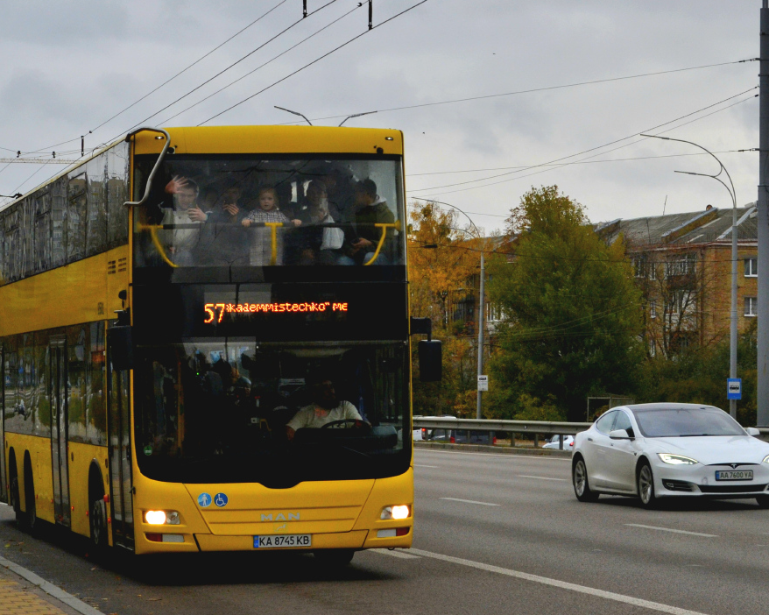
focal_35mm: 115
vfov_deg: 13.4
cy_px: 262
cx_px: 274
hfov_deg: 16.7
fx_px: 2610
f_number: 9
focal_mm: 55
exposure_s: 1/323
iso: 400
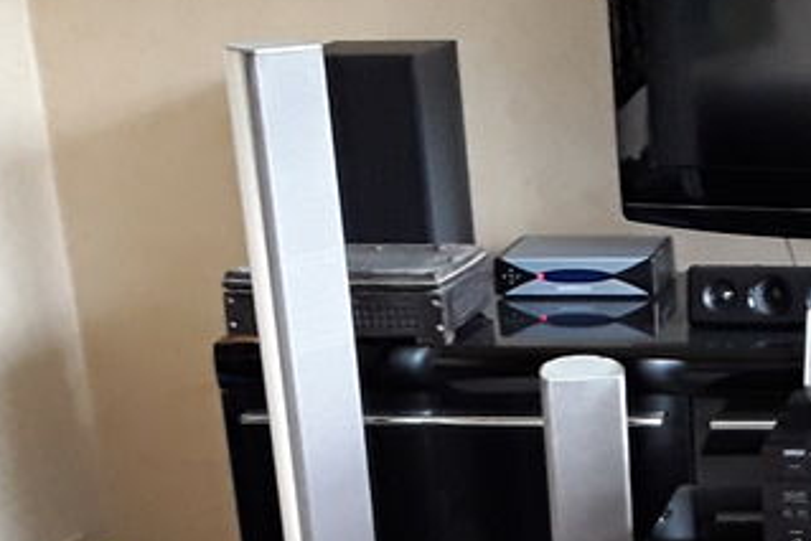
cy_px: 691
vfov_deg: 14.9
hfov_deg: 22.1
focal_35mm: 88
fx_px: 1983
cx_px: 842
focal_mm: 2.91
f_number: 1.9
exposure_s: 1/17
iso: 160
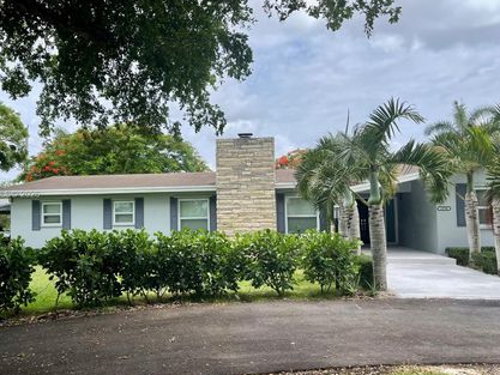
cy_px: 195
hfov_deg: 59.8
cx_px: 223
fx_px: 433
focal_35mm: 30
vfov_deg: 46.8
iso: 32
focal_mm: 5.1
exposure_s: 1/3559
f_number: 1.6
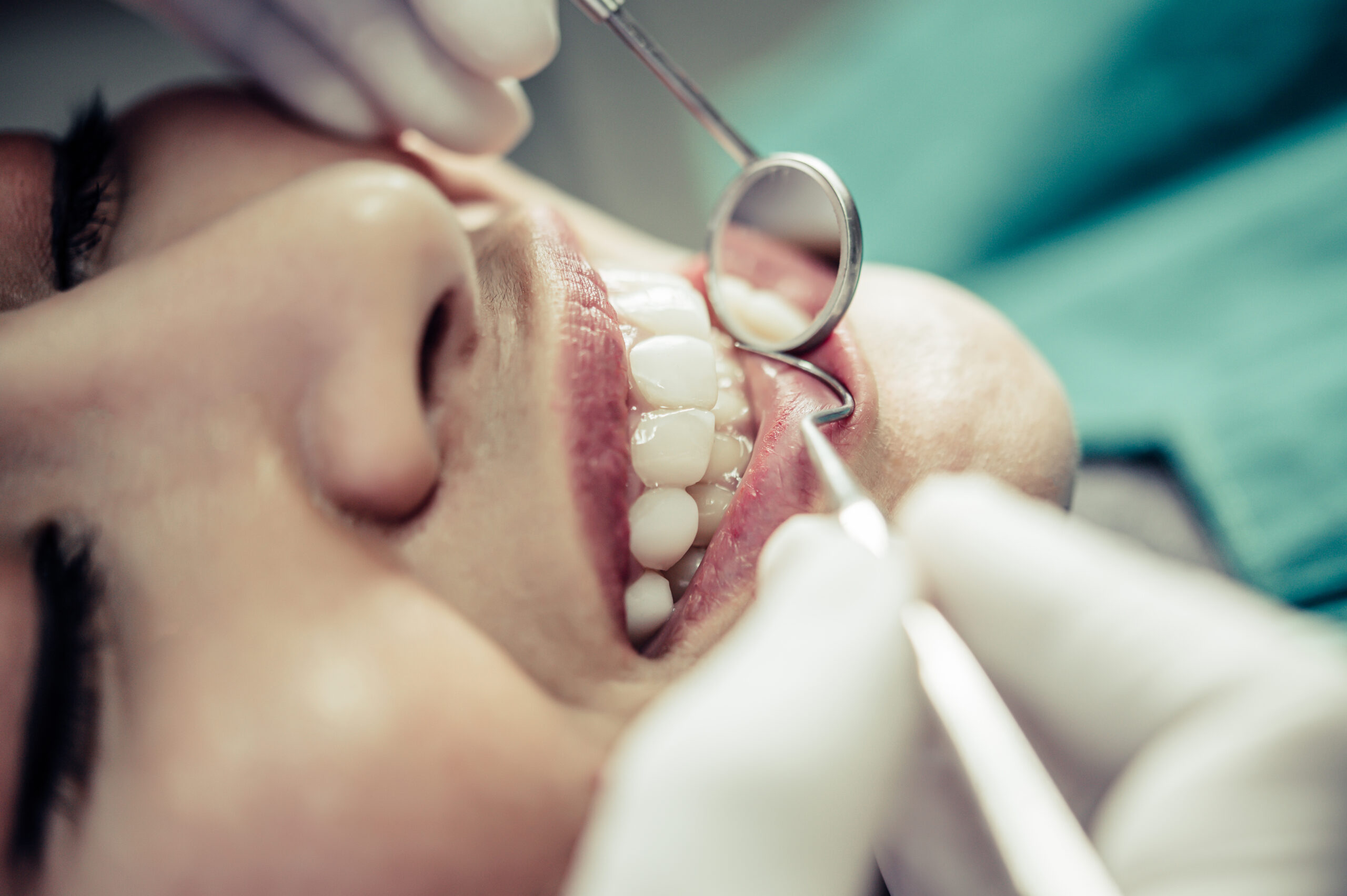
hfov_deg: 33.4
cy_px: 448
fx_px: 2243
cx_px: 674
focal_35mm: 60
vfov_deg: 22.6
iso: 400
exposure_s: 1/80
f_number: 3.2
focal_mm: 60
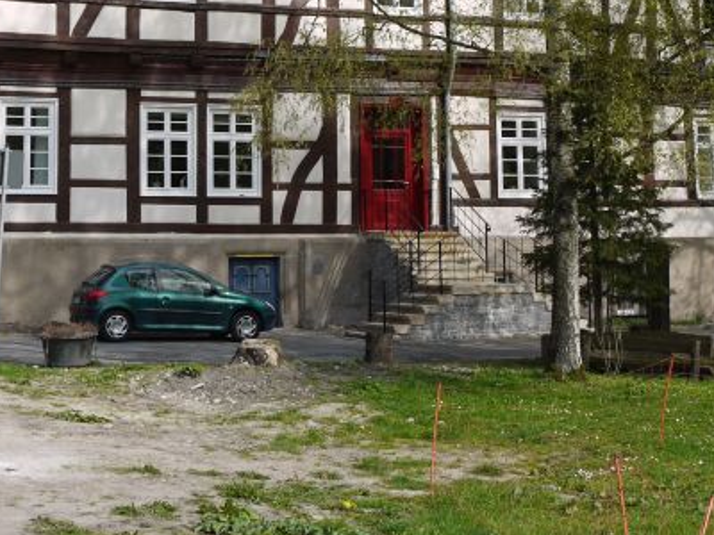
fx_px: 1485
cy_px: 61
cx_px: 214
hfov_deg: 26.8
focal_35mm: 72
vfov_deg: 20.1
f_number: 7.1
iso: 100
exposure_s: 1/320
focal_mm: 18
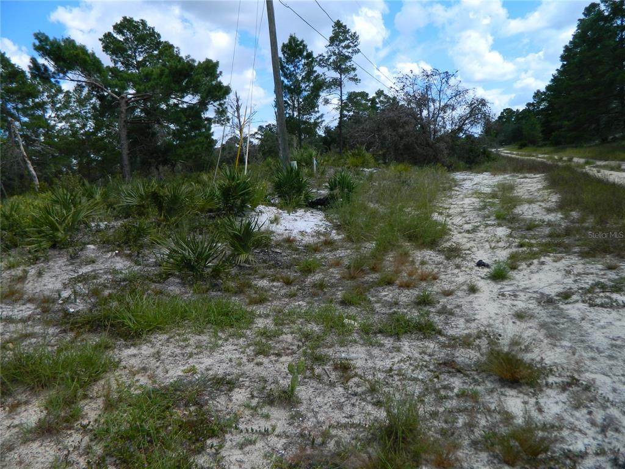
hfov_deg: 69.4
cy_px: 234
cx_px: 312
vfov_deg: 54.9
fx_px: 451
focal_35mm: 25
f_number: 3.1
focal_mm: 4.5
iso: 80
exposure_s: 1/1000
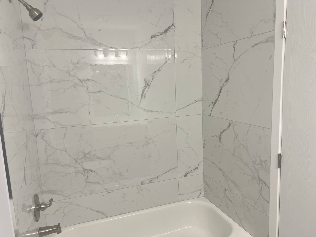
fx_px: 237
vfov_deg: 53.1
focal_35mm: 26
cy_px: 118
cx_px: 158
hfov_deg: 67.3
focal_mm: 5.7
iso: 64
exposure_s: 1/120
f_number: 1.5
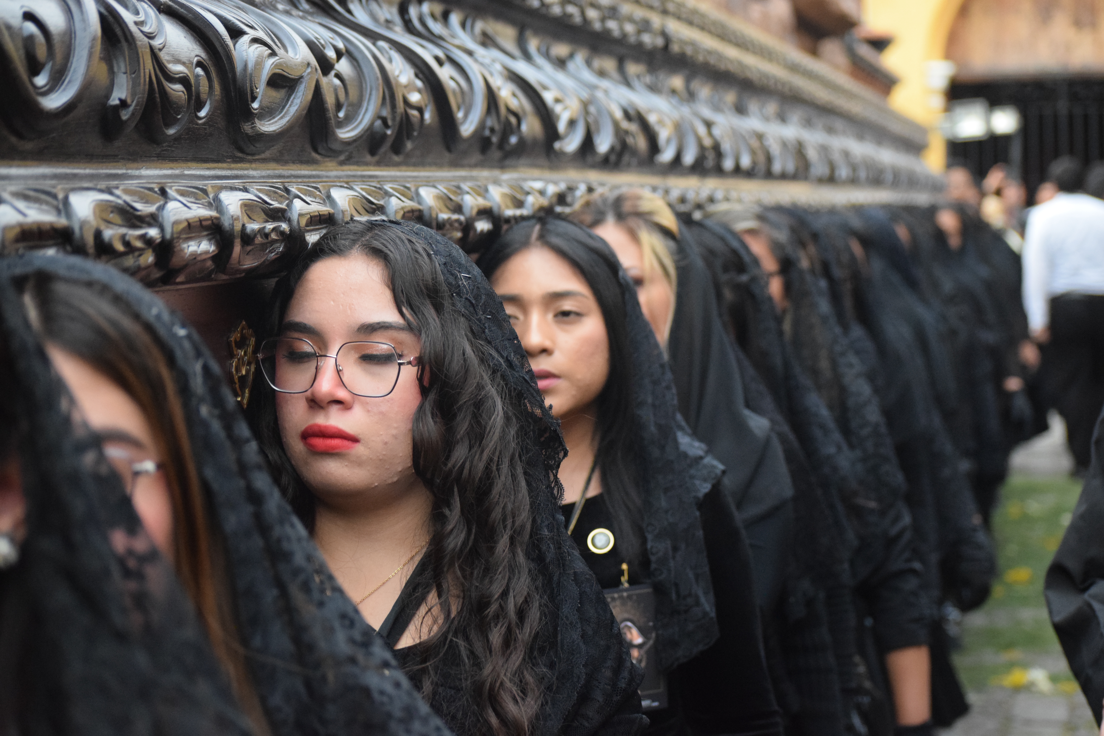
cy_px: 368
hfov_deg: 24.6
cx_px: 552
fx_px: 2530
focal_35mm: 82
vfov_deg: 16.6
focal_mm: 55
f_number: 4
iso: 3200
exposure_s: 1/400
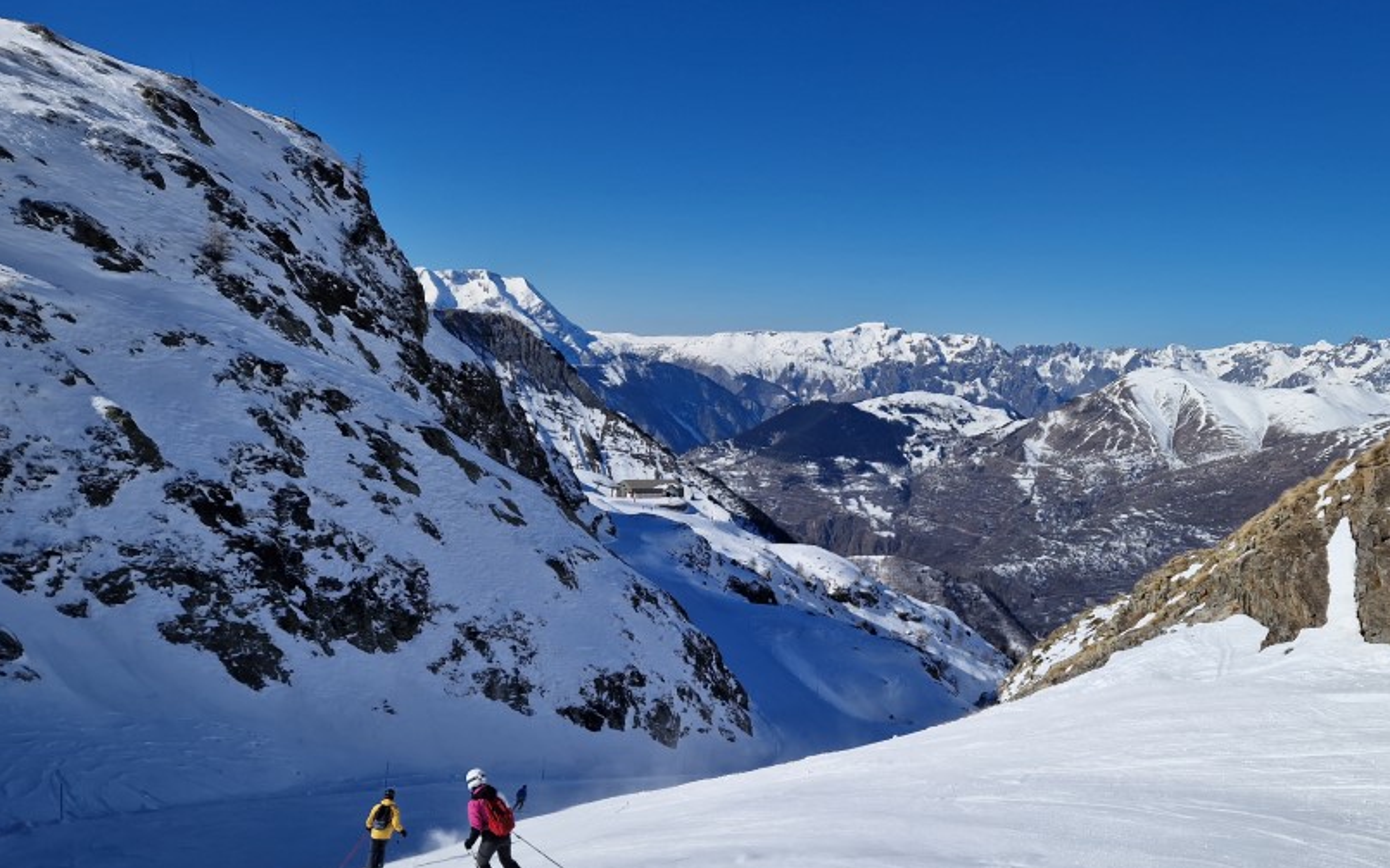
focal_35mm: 31
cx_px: 855
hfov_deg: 60.6
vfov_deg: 40.0
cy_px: 590
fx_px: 1174
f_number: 1.8
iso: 50
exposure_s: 1/4192
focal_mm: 5.4
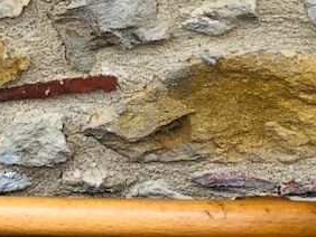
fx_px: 1160
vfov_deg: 11.0
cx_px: -113
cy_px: -179
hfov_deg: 14.7
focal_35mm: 127
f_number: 1.8
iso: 25
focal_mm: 3.99
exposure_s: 1/120
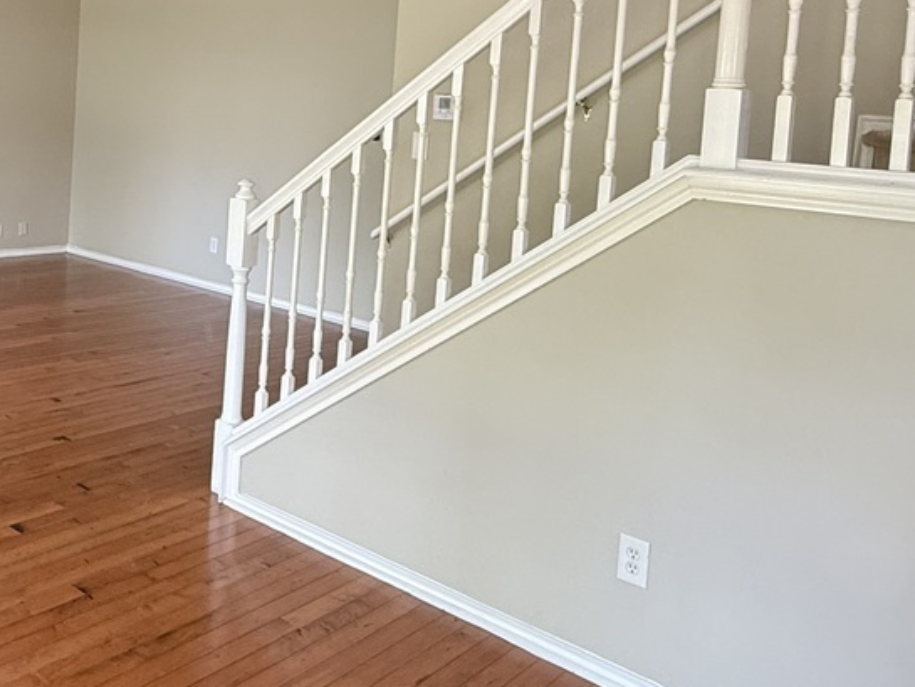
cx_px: 280
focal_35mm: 37
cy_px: 165
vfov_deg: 37.6
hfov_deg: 49.0
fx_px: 978
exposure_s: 1/60
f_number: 2.2
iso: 400
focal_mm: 2.22
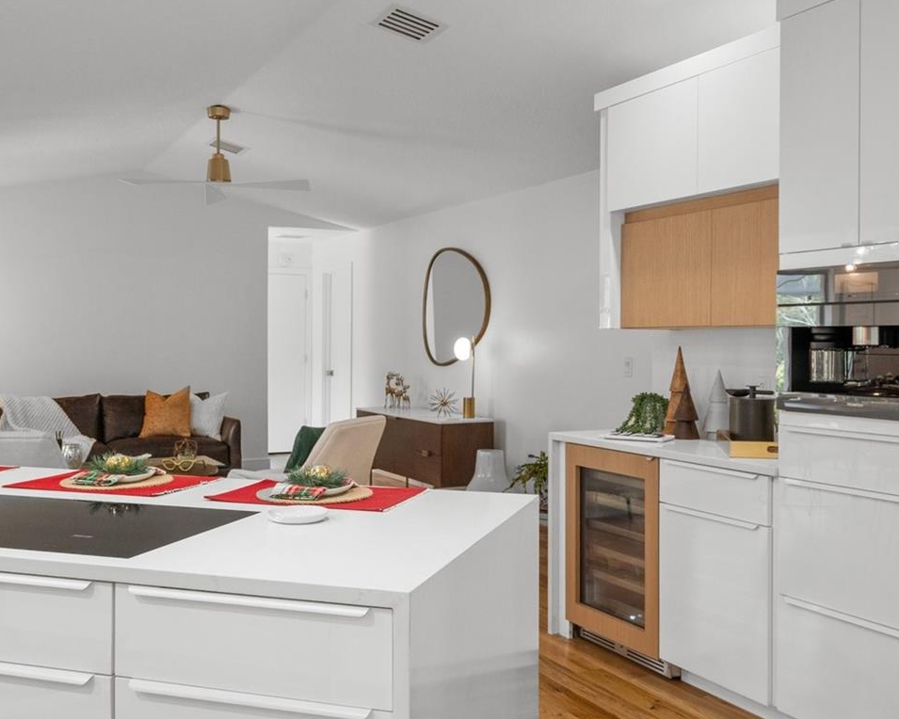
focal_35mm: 33
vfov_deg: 44.4
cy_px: 409
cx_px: 435
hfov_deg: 54.2
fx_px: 878
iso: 640
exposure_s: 1/1.25
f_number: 8
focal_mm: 21
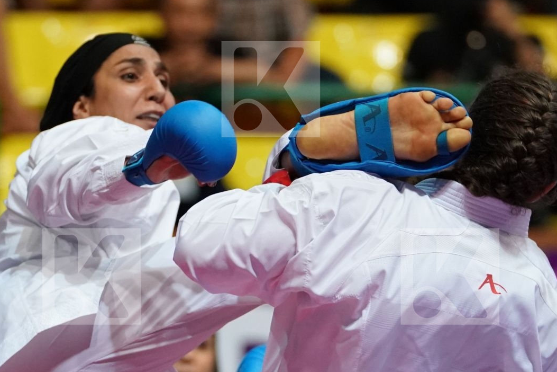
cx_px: 271
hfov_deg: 7.8
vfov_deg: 5.2
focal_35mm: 265
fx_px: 4100
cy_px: 277
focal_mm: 155
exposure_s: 1/1000
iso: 4000
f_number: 2.8
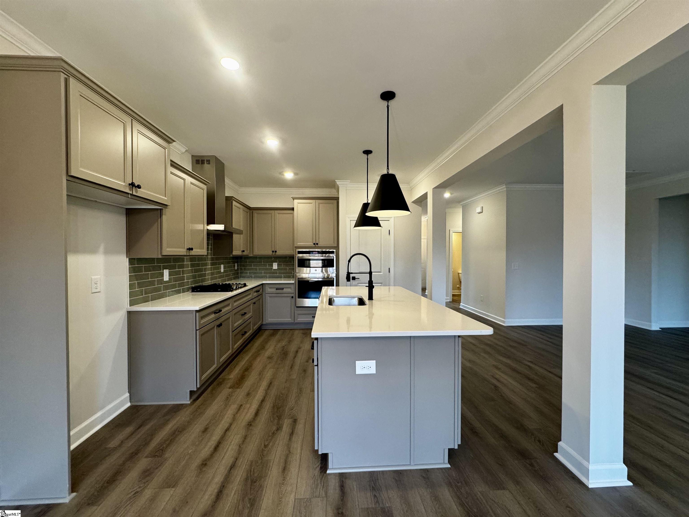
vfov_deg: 85.7
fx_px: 279
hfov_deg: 102.1
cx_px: 344
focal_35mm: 14
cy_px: 258
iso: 250
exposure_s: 1/120
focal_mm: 2.22
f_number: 2.2
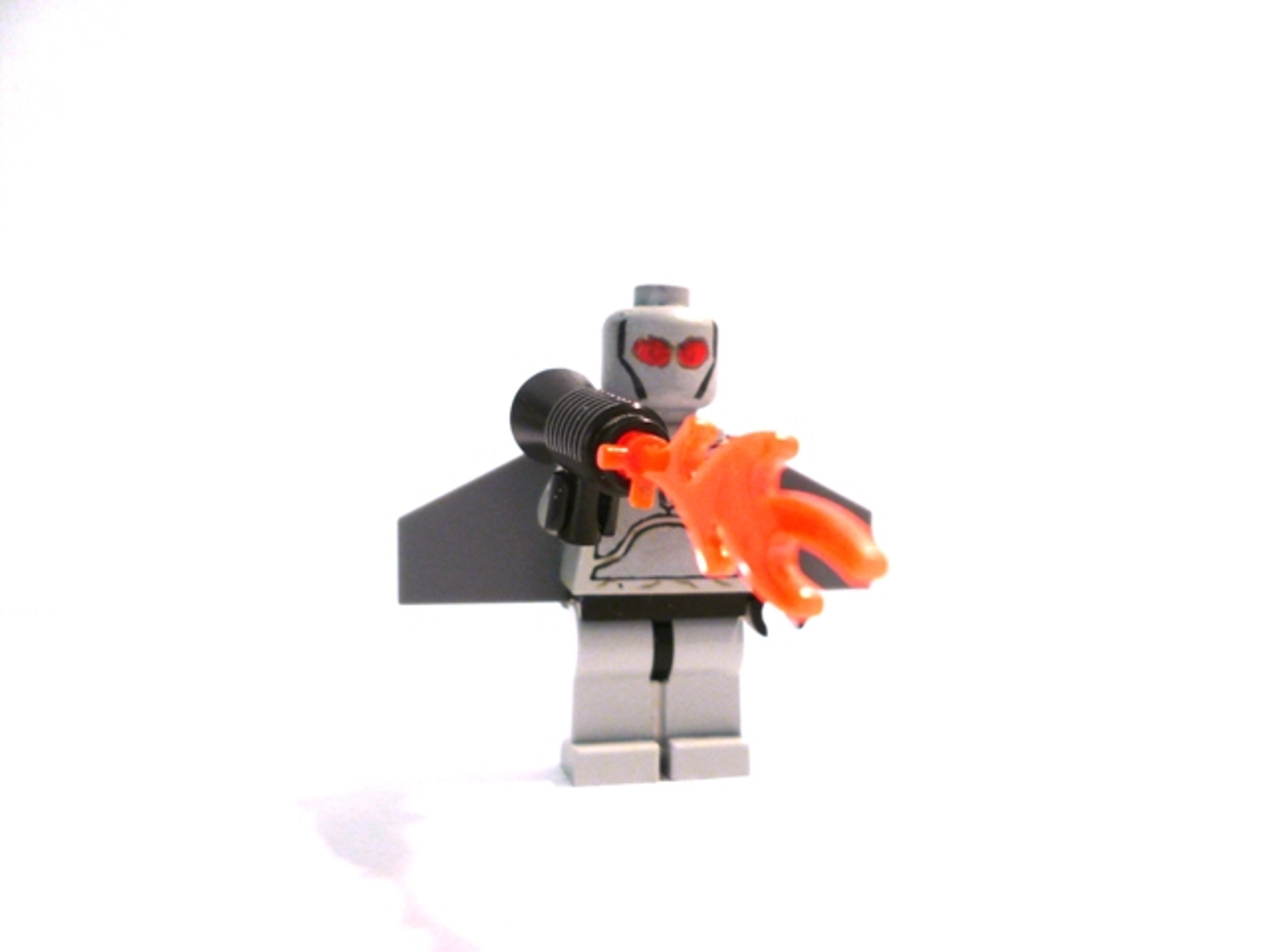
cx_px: 635
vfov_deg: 49.7
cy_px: 476
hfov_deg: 63.4
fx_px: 1027
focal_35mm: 28
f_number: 2.8
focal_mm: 4.6
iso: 100
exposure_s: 1/60
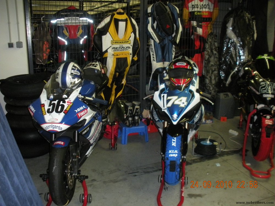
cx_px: 138
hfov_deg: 52.6
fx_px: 278
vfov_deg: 40.7
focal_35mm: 35
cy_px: 103
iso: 400
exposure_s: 1/60
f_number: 3.5
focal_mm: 6.3
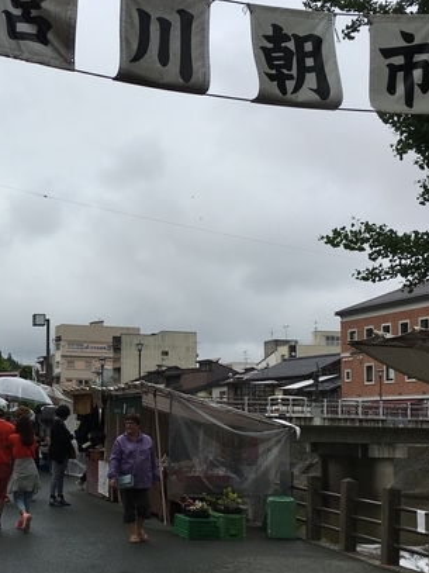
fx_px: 942
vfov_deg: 33.7
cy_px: 324
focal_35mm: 57
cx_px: 72
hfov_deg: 25.1
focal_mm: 4.15
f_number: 2.2
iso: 25
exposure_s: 1/2331
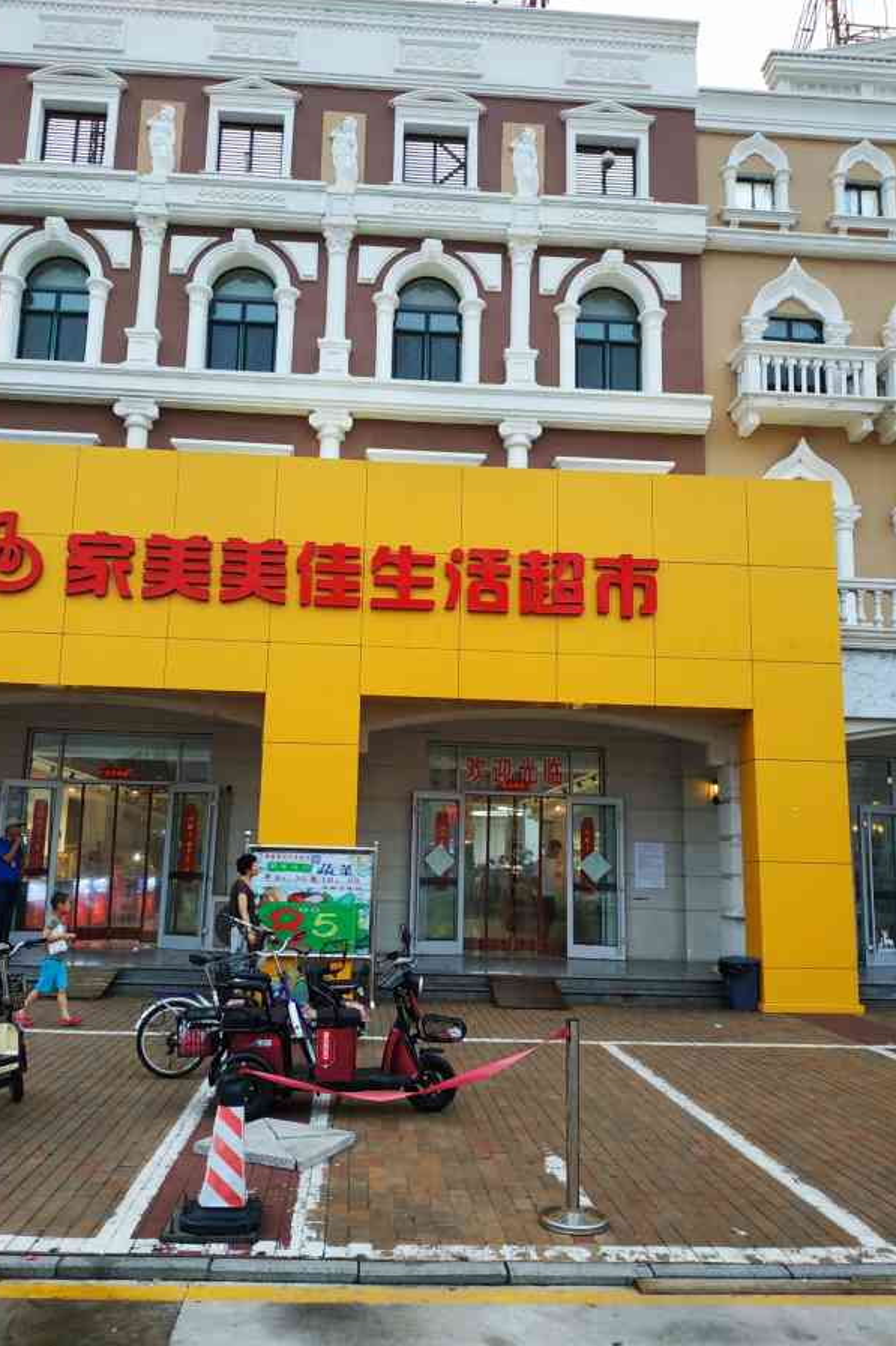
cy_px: 689
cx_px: 414
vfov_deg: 69.4
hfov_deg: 49.5
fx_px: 971
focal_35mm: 26
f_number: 1.9
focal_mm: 3.94
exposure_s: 1/50
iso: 160
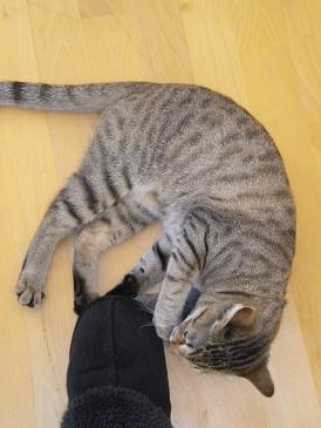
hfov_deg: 21.6
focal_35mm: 68
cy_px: 214
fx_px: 840
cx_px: 160
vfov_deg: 28.6
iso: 800
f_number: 4.6
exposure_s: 1/97.2
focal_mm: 12.3
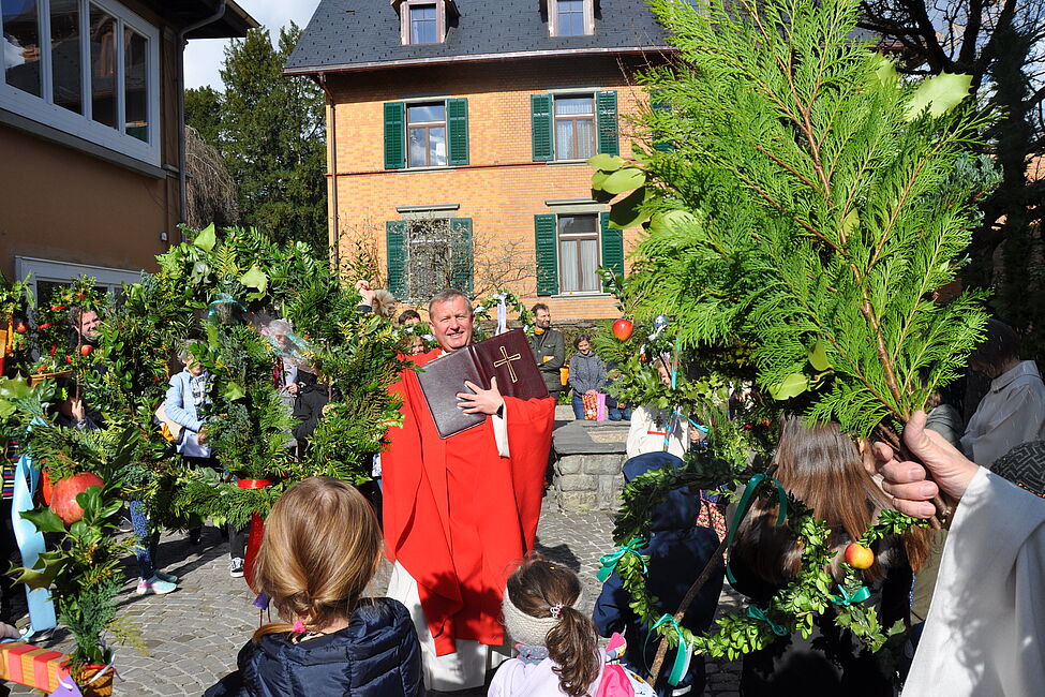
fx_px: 784
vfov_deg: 47.9
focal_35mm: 27
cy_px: 348
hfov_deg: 67.4
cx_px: 522
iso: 200
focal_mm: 18
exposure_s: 1/400
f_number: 10
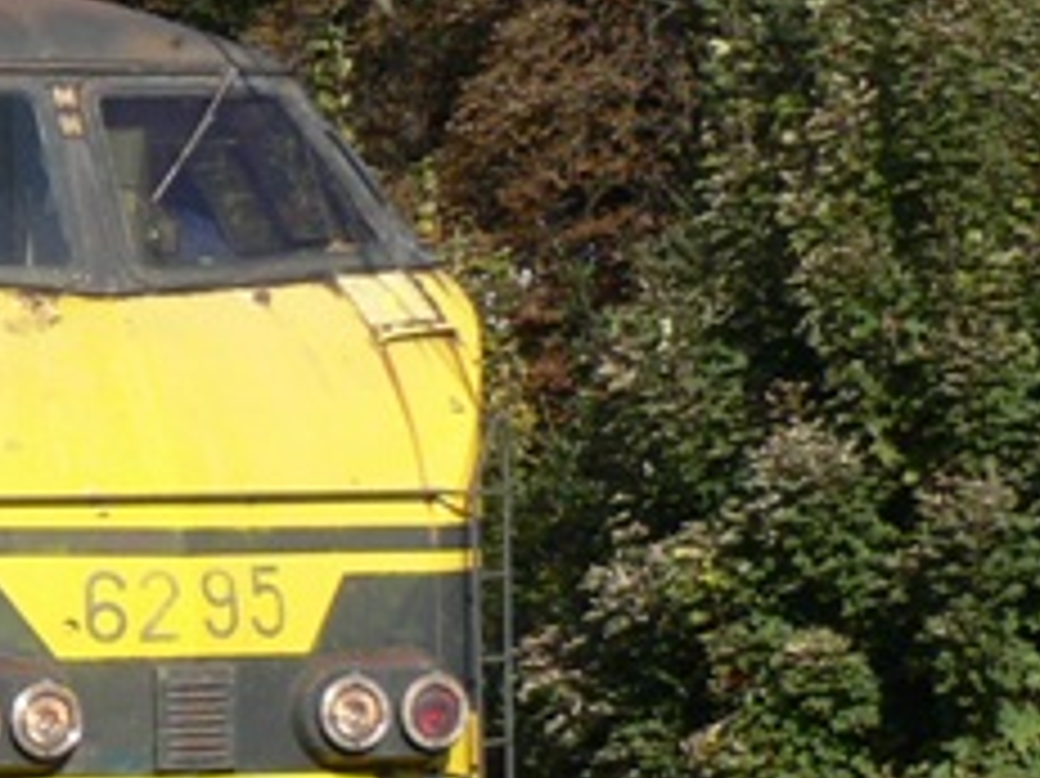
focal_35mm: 315
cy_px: 216
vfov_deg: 4.7
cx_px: -738
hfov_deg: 6.2
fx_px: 9459
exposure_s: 1/640
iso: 100
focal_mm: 15
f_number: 5
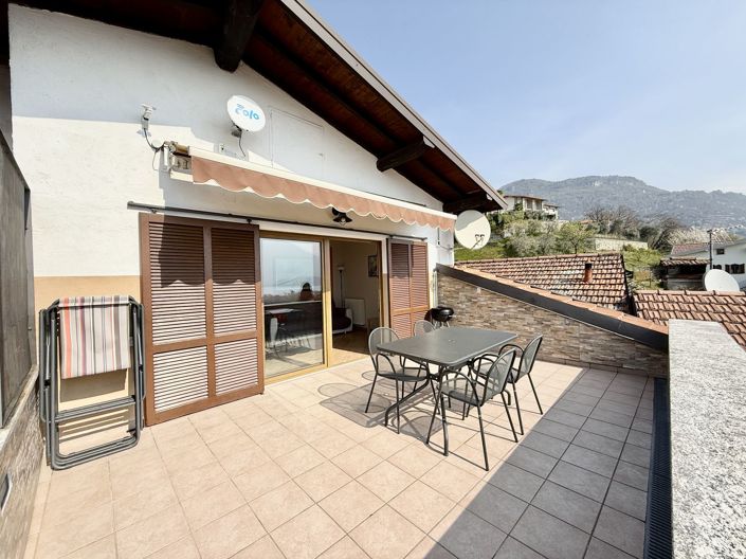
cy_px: 280
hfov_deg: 102.1
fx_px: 302
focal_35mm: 14
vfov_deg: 85.6
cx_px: 373
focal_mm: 2.22
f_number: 2.2
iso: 50
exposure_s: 1/1698
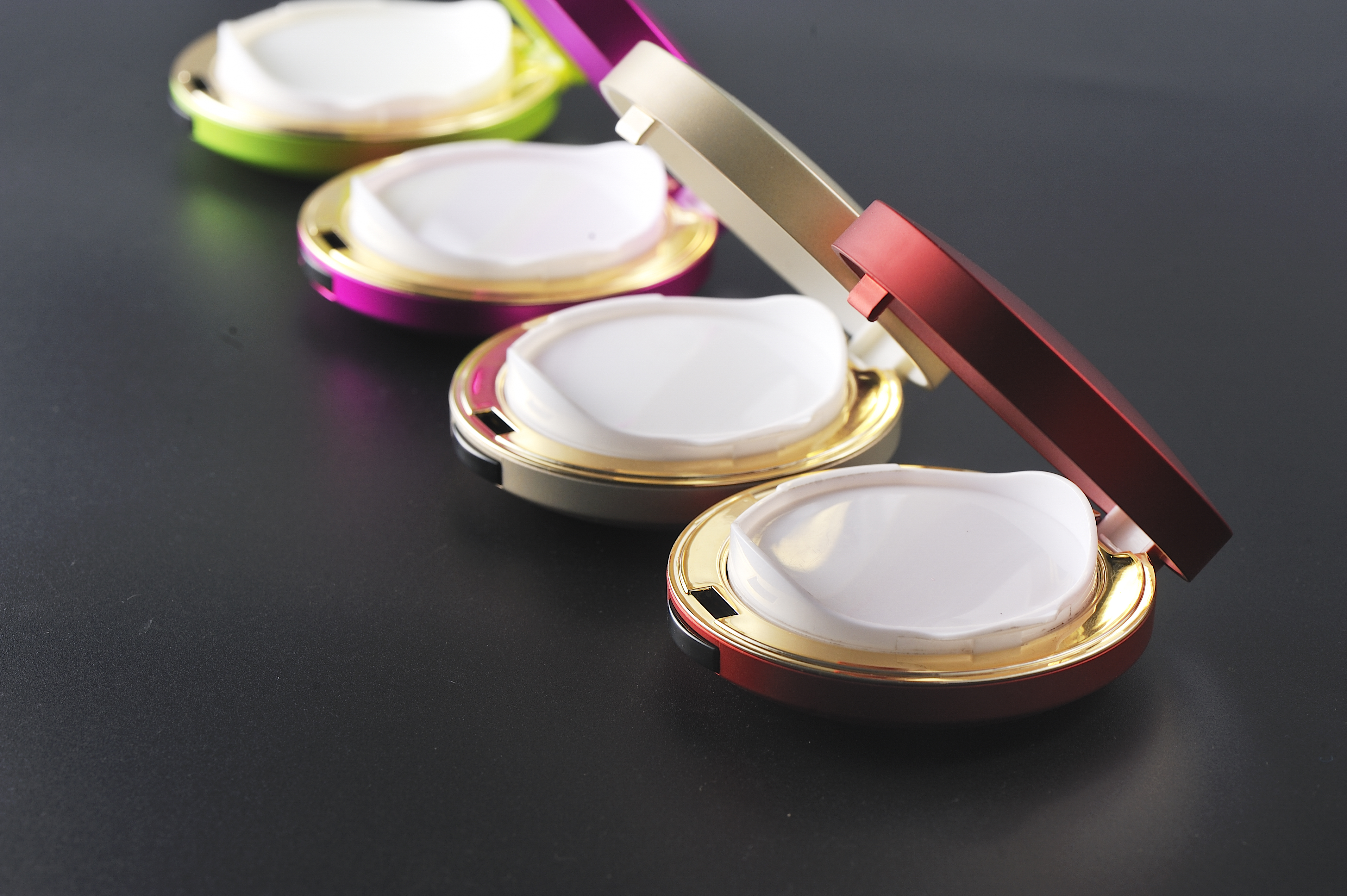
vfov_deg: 13.0
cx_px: 674
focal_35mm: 105
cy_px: 448
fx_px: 3926
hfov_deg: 19.5
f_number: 11
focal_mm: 105
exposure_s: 1/100
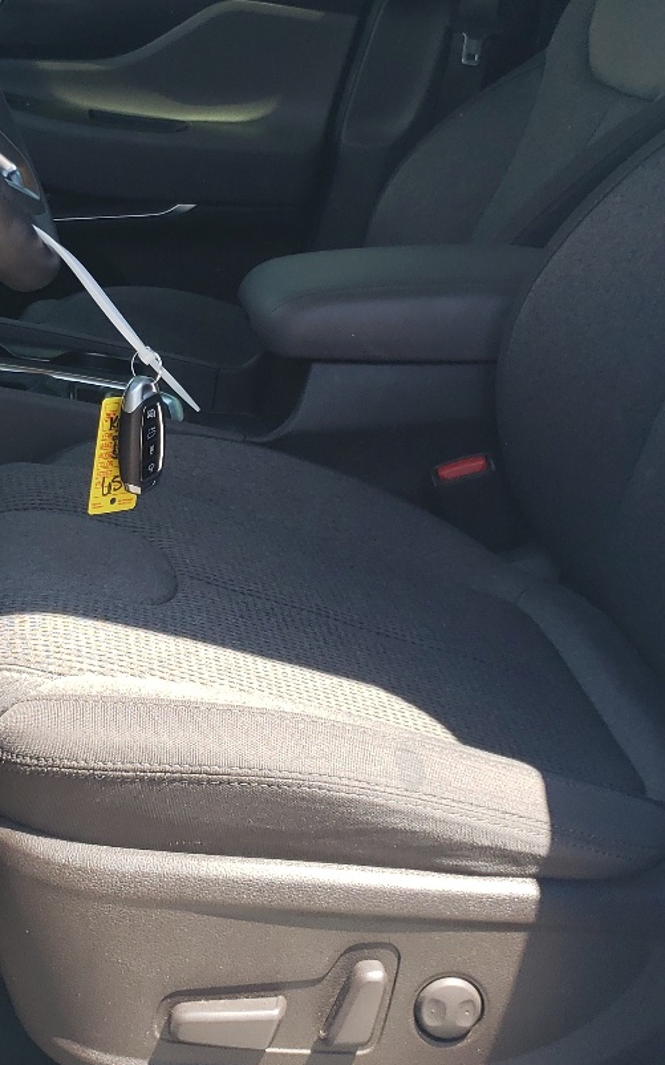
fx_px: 1595
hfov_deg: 23.1
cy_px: 368
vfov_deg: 36.6
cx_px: 113
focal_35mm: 55
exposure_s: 1/526
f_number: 1.5
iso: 50
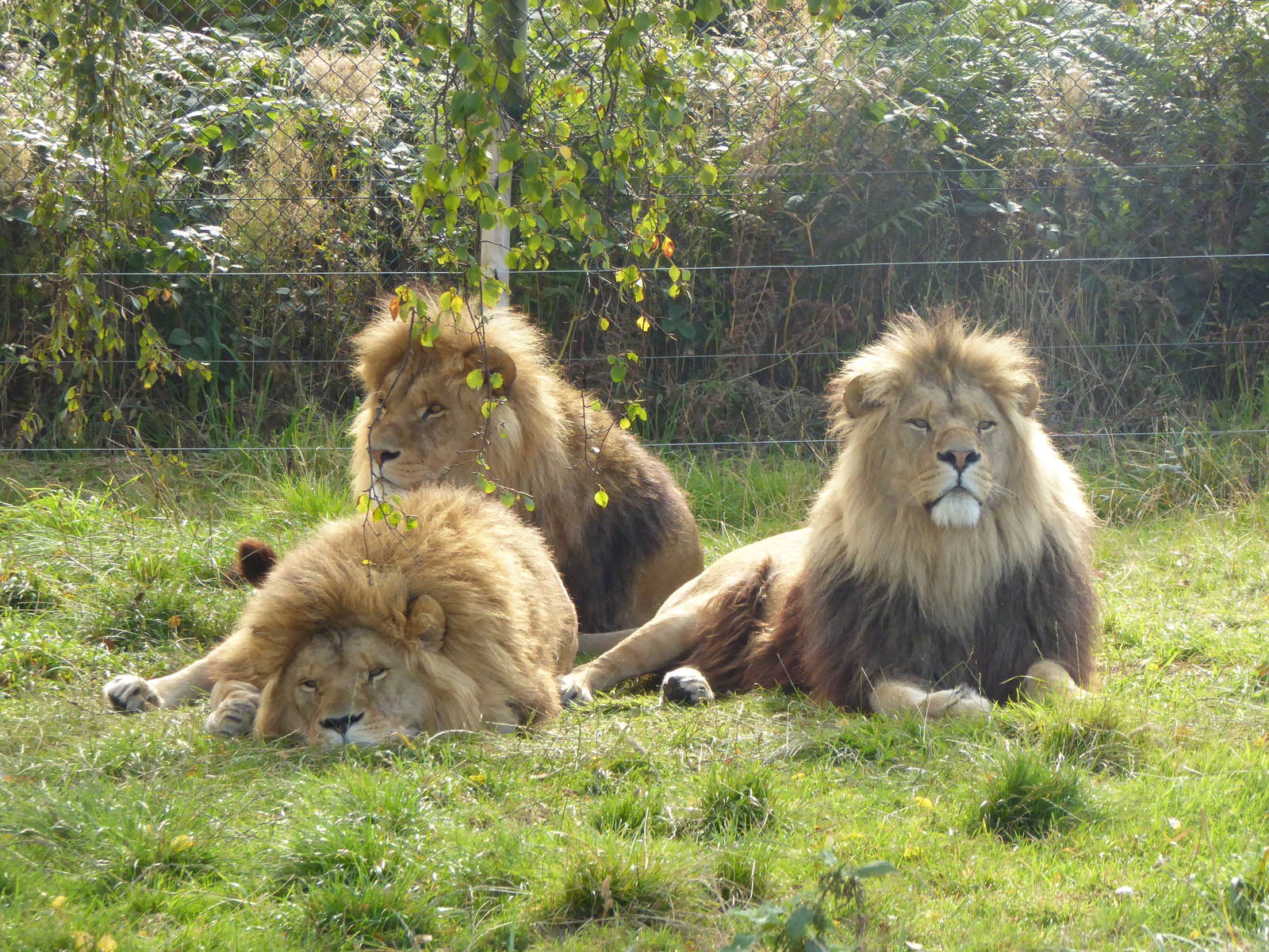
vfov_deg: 7.4
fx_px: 7332
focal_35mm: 200
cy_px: 476
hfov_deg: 9.9
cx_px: 634
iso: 400
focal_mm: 35.8
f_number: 6.3
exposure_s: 1/200
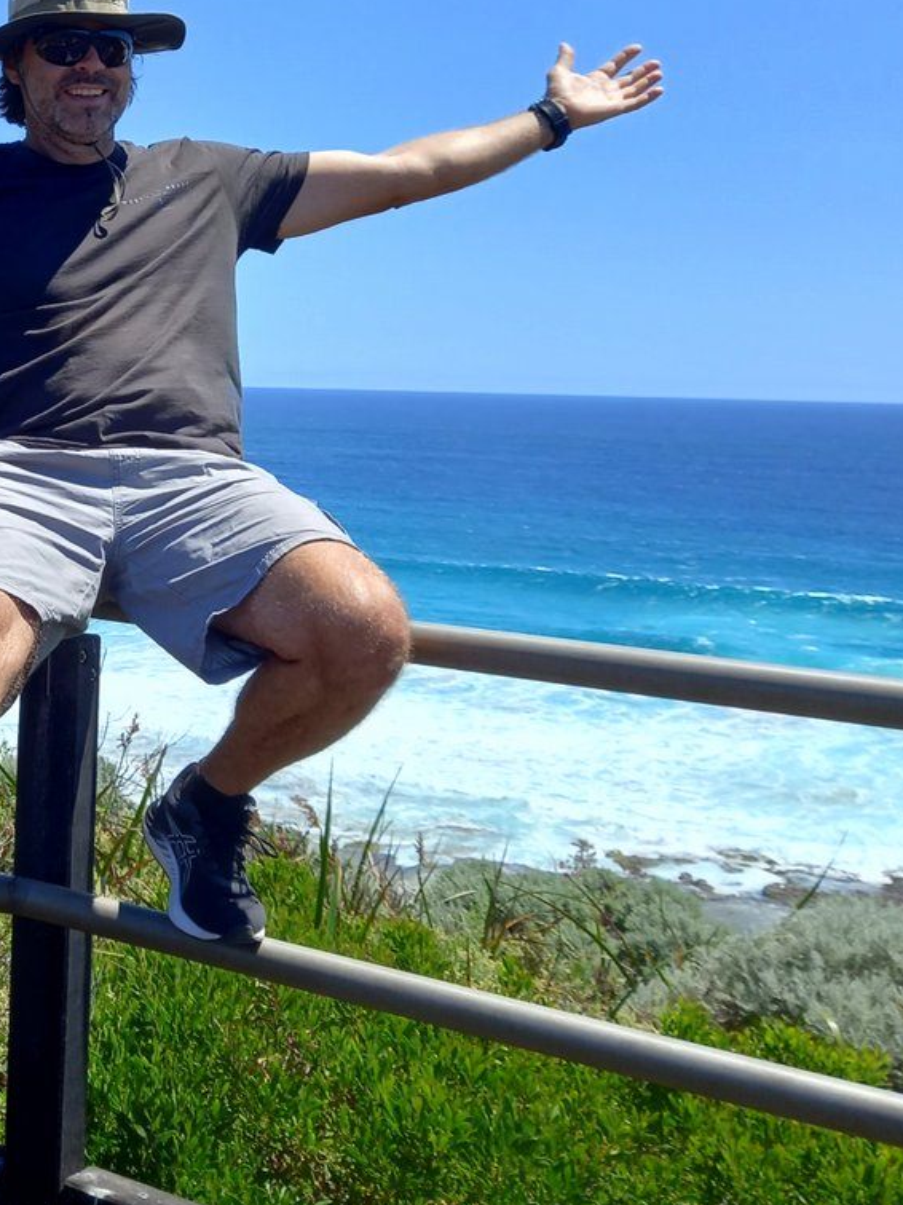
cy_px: 397
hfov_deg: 26.4
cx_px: 57
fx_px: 1844
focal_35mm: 53
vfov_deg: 35.8
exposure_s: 1/802
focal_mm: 4.6
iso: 32
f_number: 2
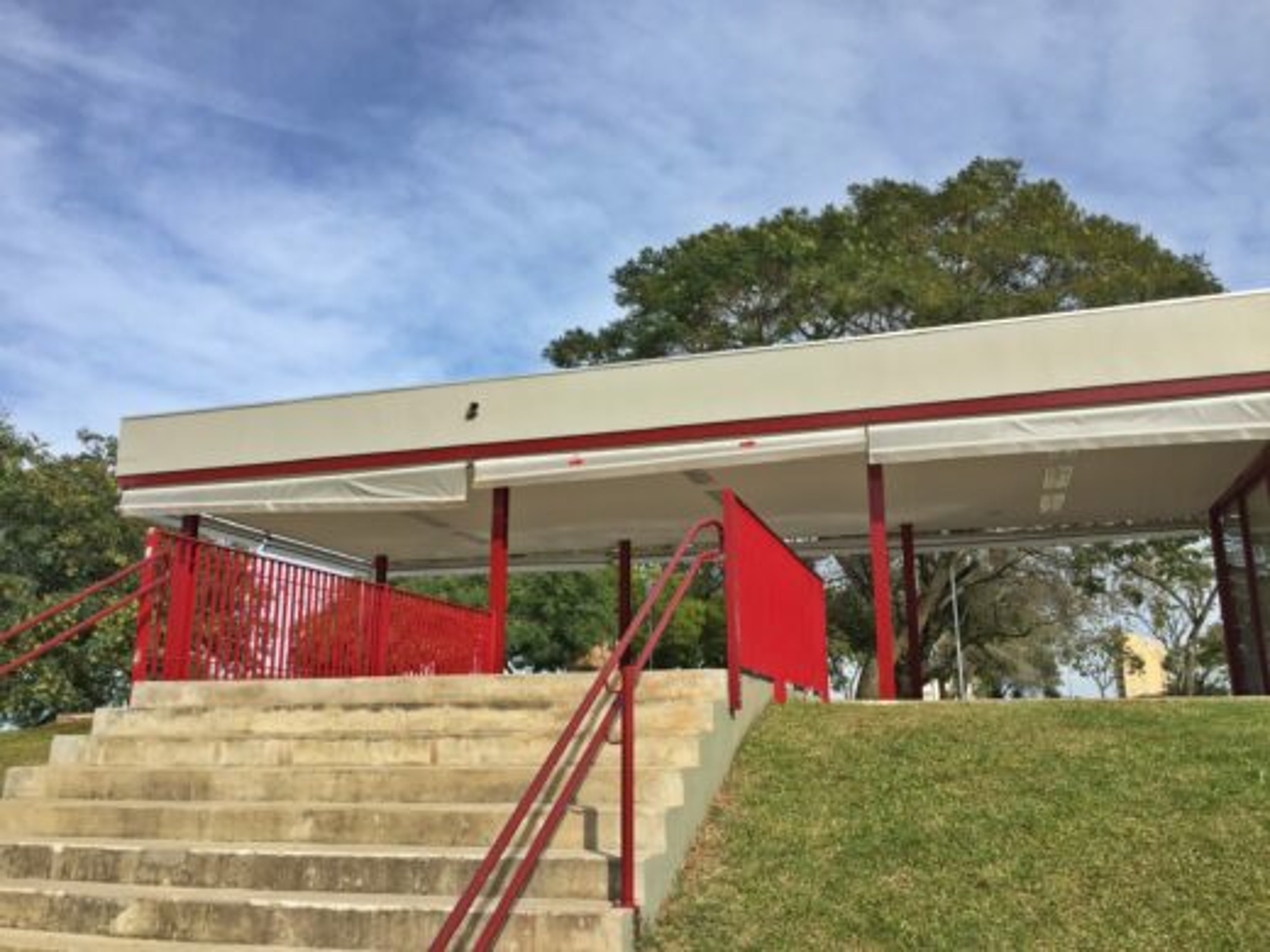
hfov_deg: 61.7
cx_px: 635
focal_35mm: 29
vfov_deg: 48.2
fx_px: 1064
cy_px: 476
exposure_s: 1/1582
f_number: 2.2
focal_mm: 4.15
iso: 32
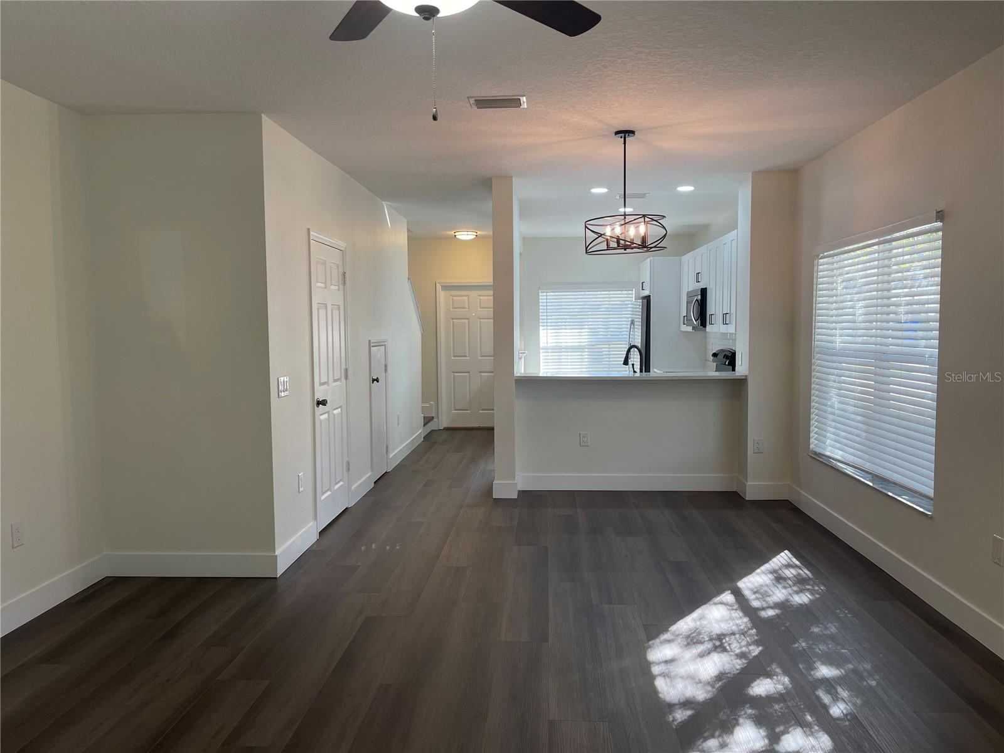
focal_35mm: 26
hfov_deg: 67.3
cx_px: 502
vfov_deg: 53.1
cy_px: 376
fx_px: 754
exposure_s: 1/120
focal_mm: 5.1
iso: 40
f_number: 1.6
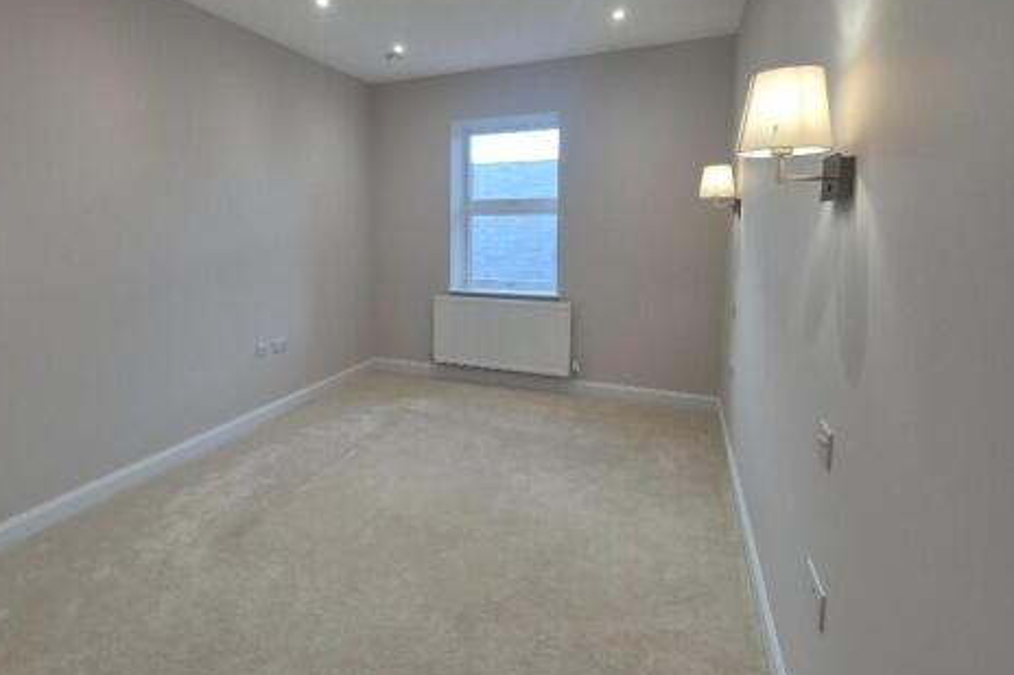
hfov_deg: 92.7
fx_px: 479
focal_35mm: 17
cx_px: 436
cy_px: 272
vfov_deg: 69.7
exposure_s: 1/100
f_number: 2.2
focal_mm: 2.2
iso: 80
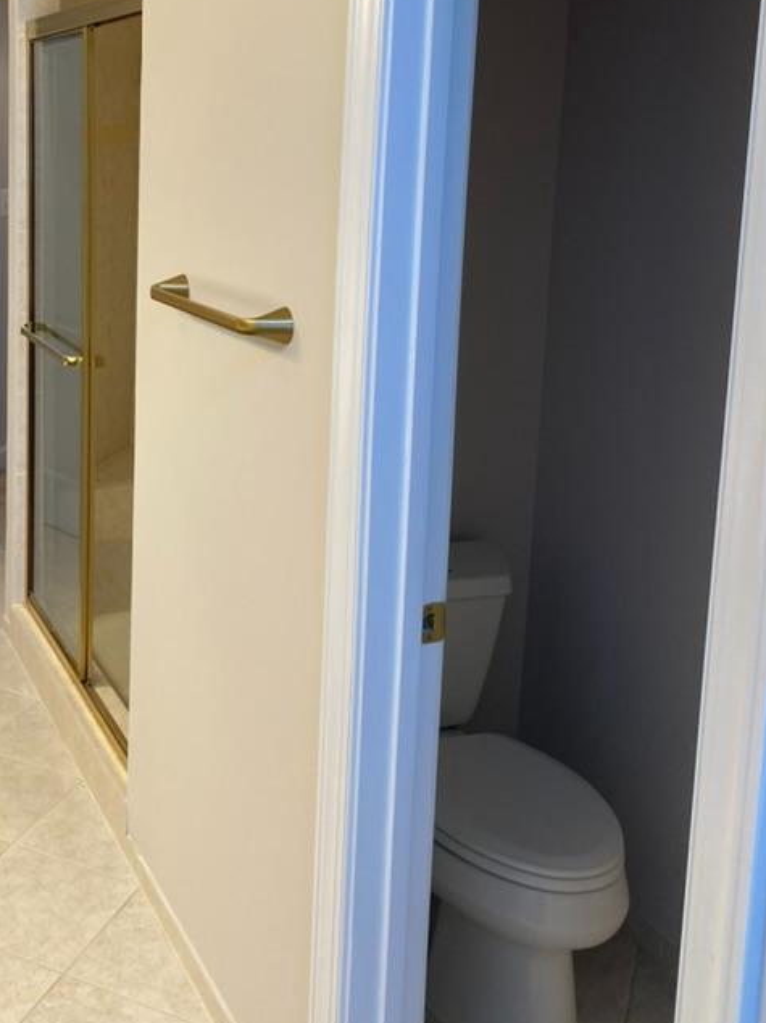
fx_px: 1240
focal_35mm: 42
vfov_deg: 43.9
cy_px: 311
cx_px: 152
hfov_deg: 33.3
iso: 100
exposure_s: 1/120
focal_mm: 4.25
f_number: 1.8
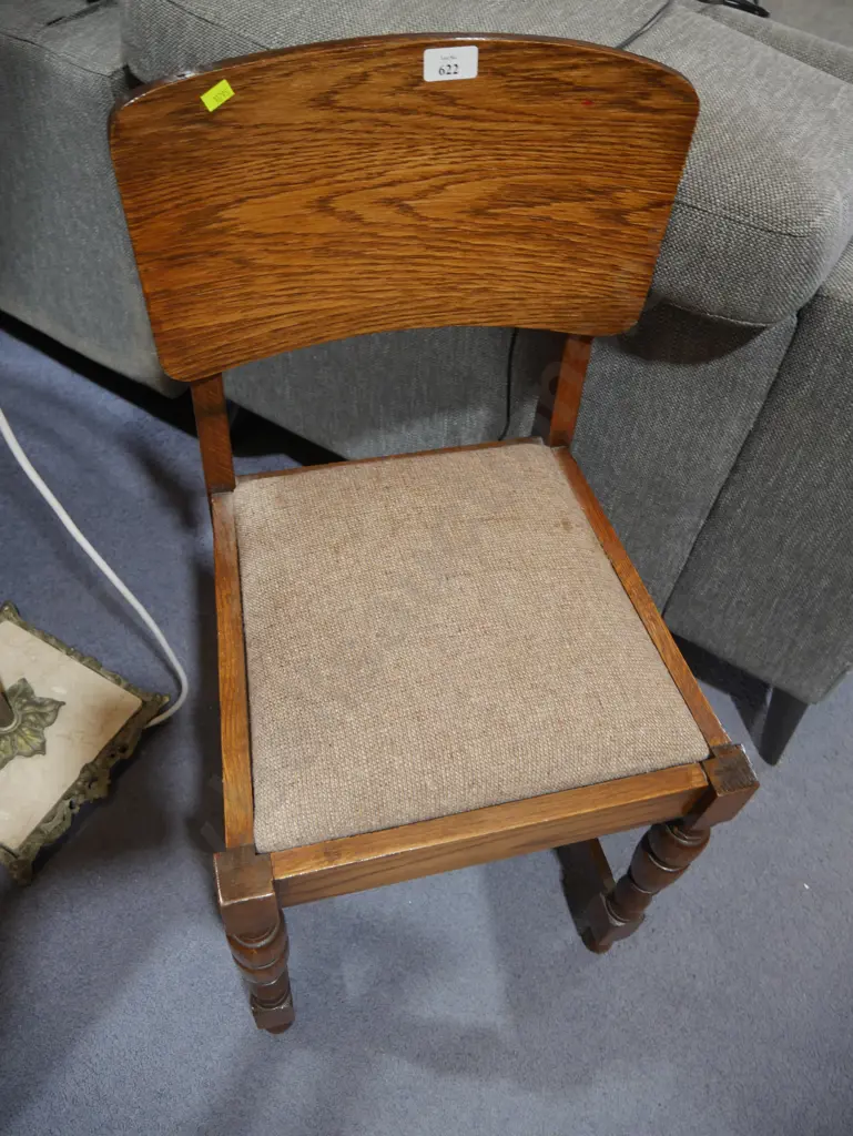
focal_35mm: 28
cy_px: 568
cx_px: 426
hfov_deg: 49.8
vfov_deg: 63.4
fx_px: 919
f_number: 3.5
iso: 320
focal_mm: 14
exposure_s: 1/60
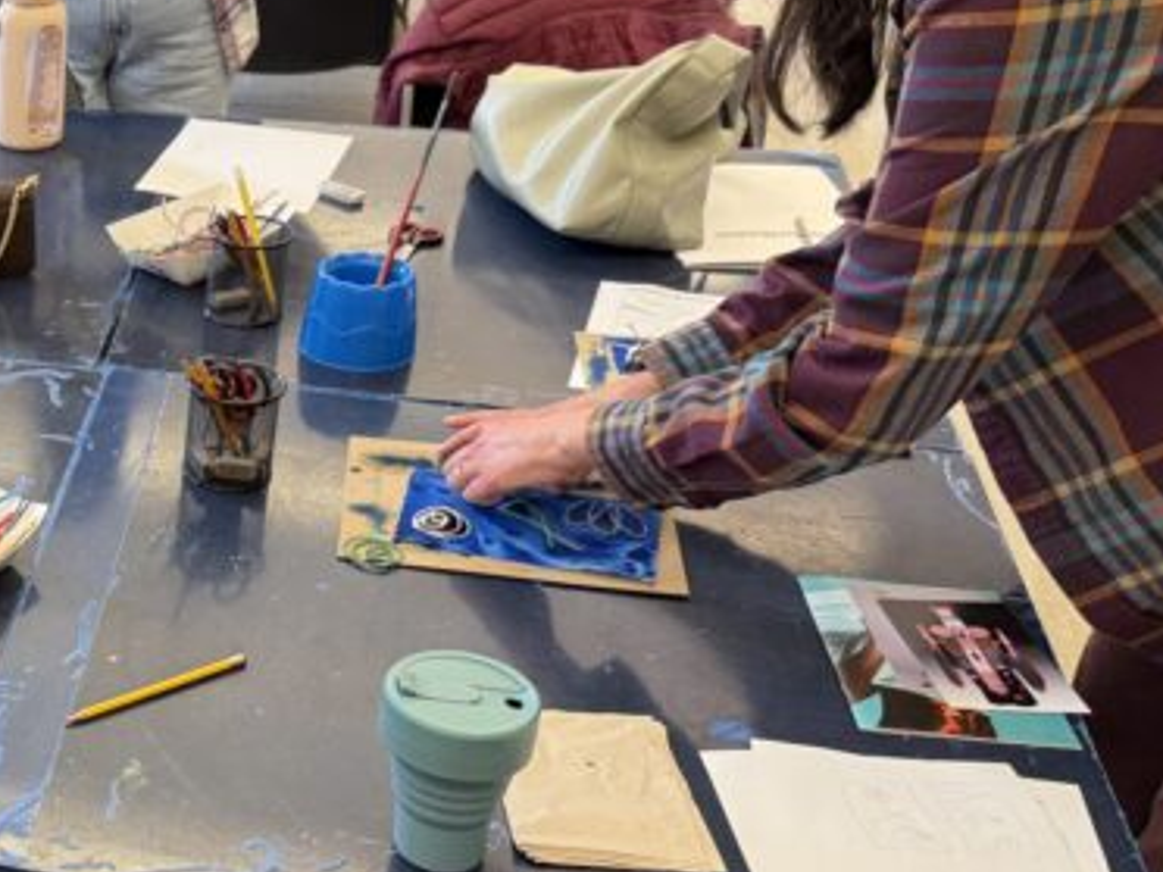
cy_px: 455
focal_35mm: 58
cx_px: -178
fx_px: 1949
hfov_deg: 29.3
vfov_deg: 25.2
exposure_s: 1/60
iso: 125
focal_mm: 6.76
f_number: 1.78
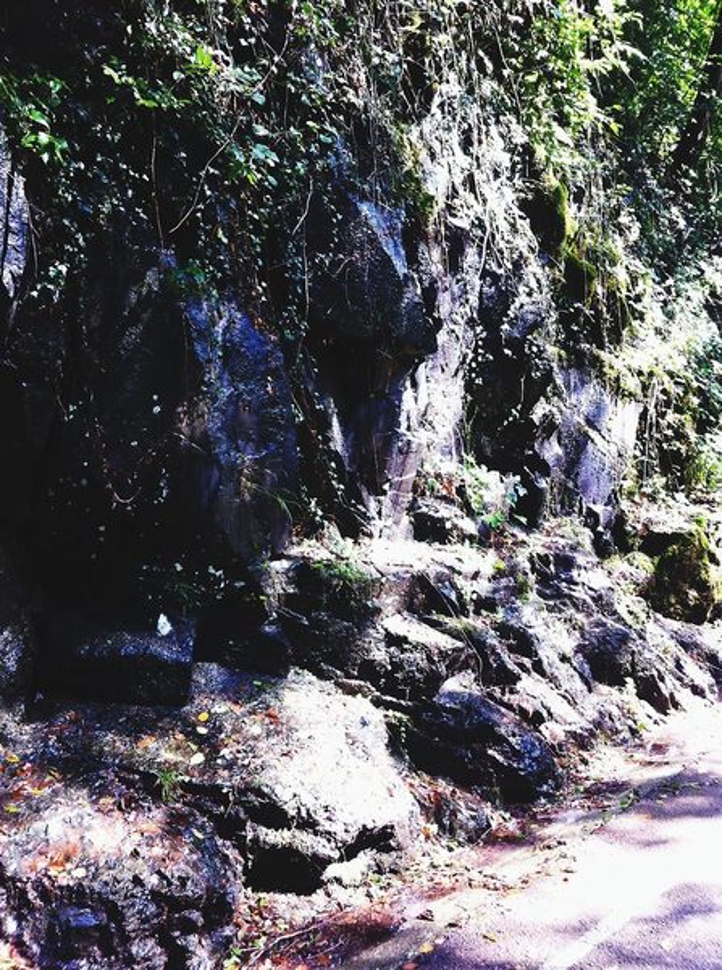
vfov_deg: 52.7
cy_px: 485
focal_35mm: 35
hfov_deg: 40.5
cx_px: 361
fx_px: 978
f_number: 2.8
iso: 100
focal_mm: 3.85
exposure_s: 1/60
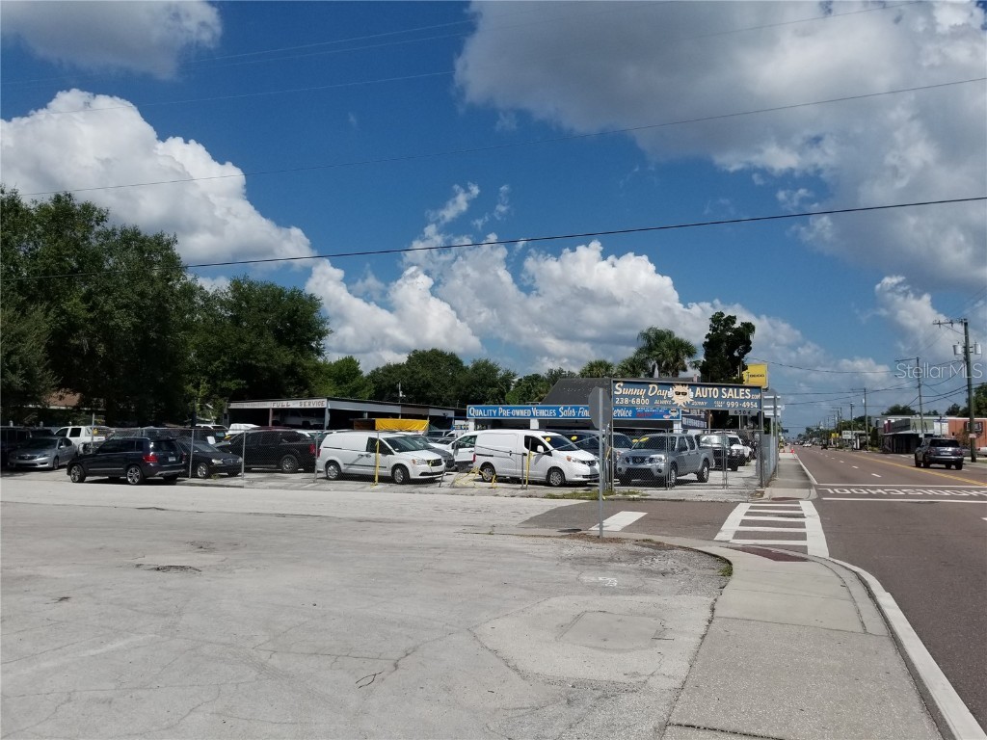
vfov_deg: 53.1
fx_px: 741
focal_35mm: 26
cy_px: 370
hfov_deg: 67.3
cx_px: 494
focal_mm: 4.3
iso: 50
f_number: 1.7
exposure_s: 1/6576
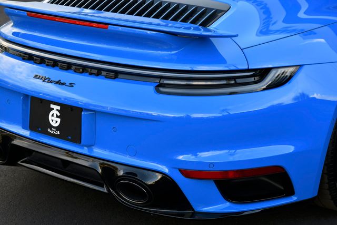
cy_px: 112
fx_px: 655
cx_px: 168
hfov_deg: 28.8
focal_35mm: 70
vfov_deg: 19.5
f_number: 6.3
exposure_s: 1/200
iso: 400
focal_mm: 70
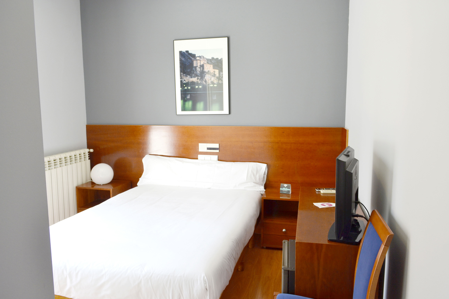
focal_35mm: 27
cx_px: 224
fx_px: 337
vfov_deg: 47.9
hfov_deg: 67.4
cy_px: 150
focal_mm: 18
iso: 400
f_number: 7.1
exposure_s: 1/40
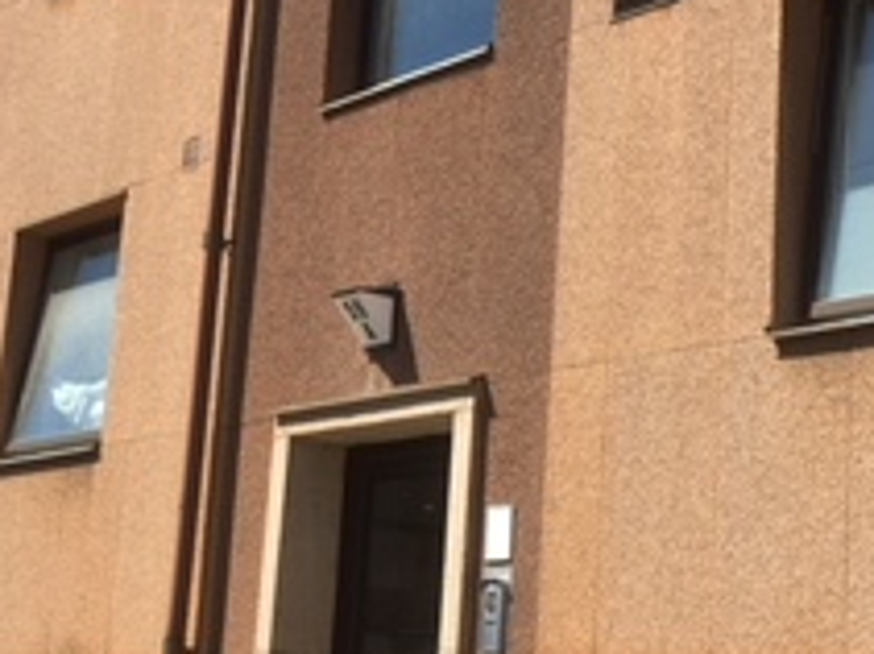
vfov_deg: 16.7
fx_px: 2221
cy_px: 219
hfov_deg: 22.1
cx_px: 232
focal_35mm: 88
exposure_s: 1/1099
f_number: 2.2
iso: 25
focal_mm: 4.15
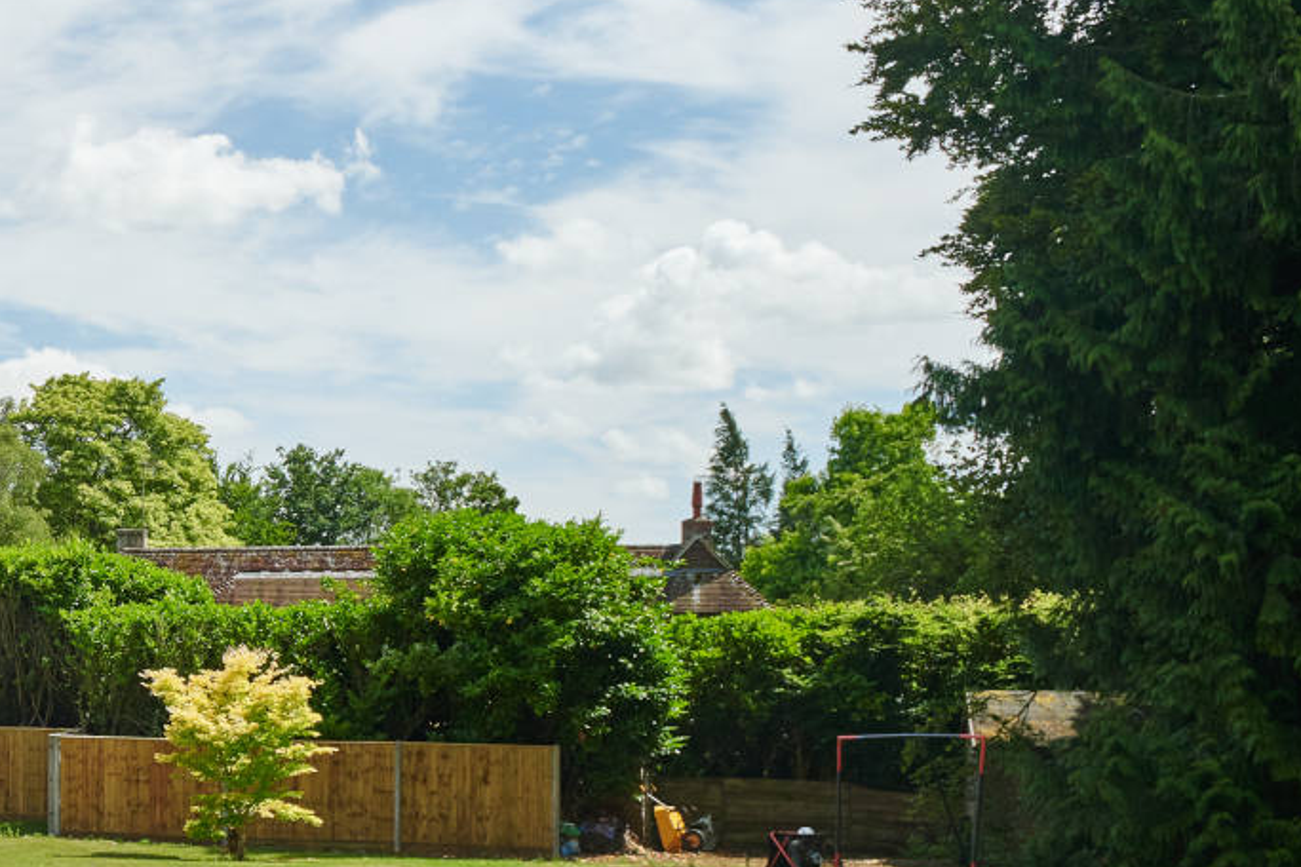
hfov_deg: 24.3
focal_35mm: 73
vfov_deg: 18.6
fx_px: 2638
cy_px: 645
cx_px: -380
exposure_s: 1/200
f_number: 8
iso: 250
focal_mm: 26
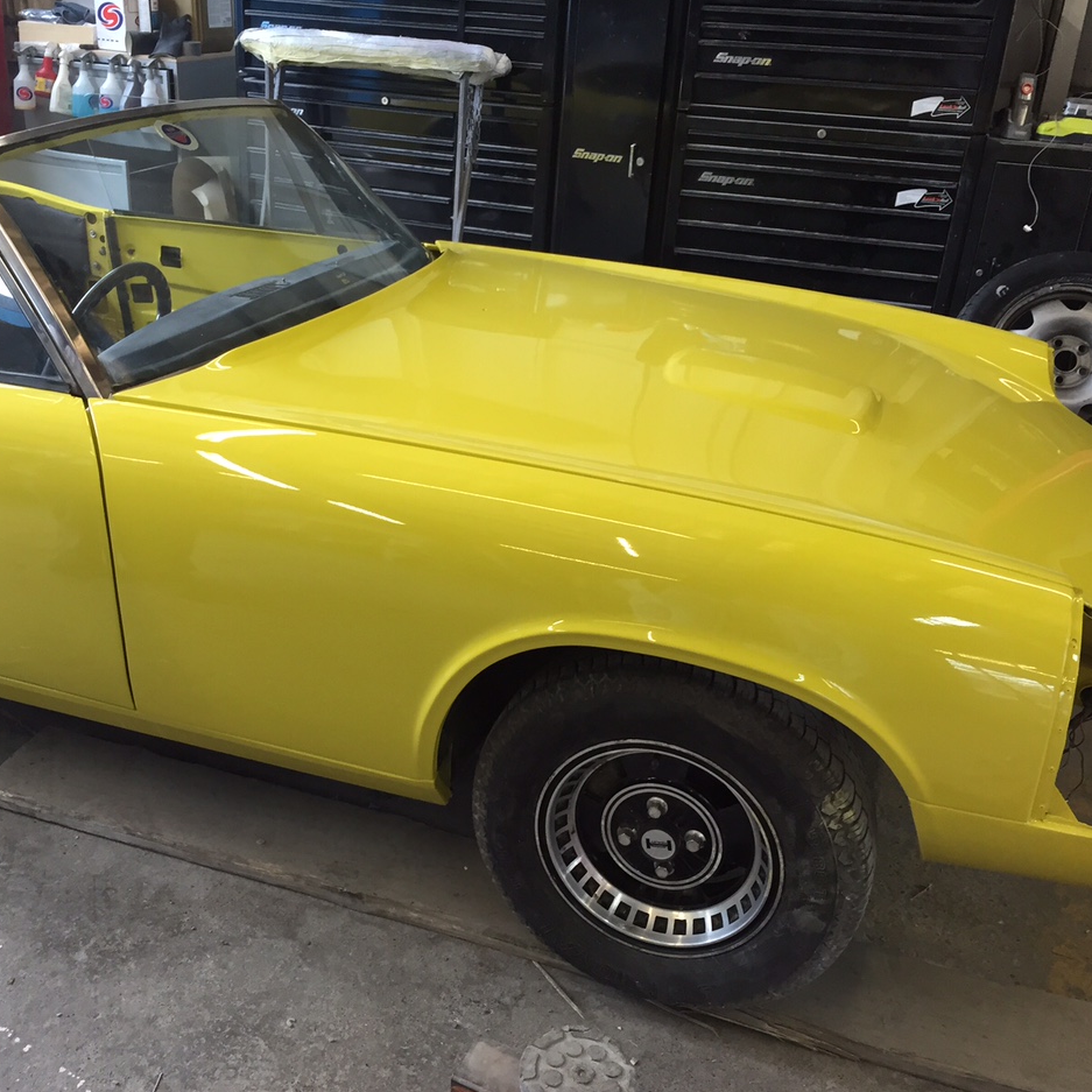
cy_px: 554
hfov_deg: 47.0
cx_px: 451
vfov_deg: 47.2
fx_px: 1249
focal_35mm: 35
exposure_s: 1/30
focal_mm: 4.15
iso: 64
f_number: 2.2
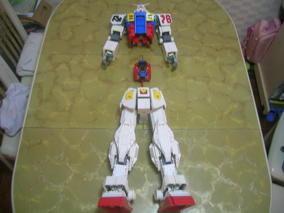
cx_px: 142
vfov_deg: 40.7
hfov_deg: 52.6
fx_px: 287
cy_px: 106
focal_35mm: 35
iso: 50
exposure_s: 1/4.3
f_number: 2.8
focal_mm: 5.4
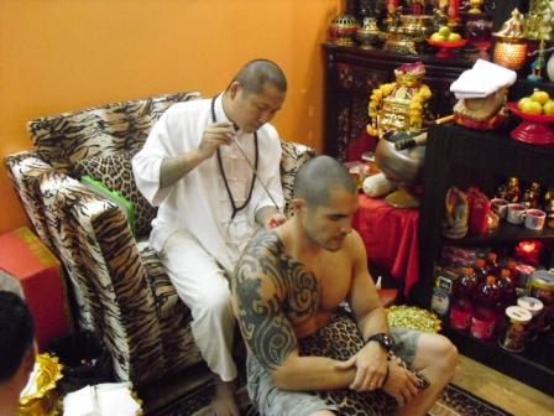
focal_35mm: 36
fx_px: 576
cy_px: 208
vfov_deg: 39.7
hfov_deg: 51.4
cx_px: 277
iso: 800
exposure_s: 1/40
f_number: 3.1
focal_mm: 6.3
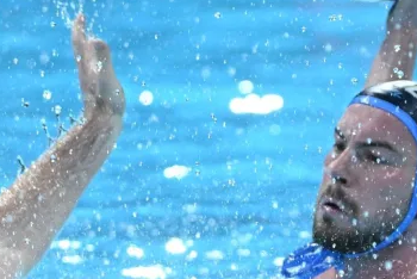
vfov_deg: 3.2
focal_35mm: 434
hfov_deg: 4.7
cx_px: 122
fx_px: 5031
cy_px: 114
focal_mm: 200
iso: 3200
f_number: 4
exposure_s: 1/1600
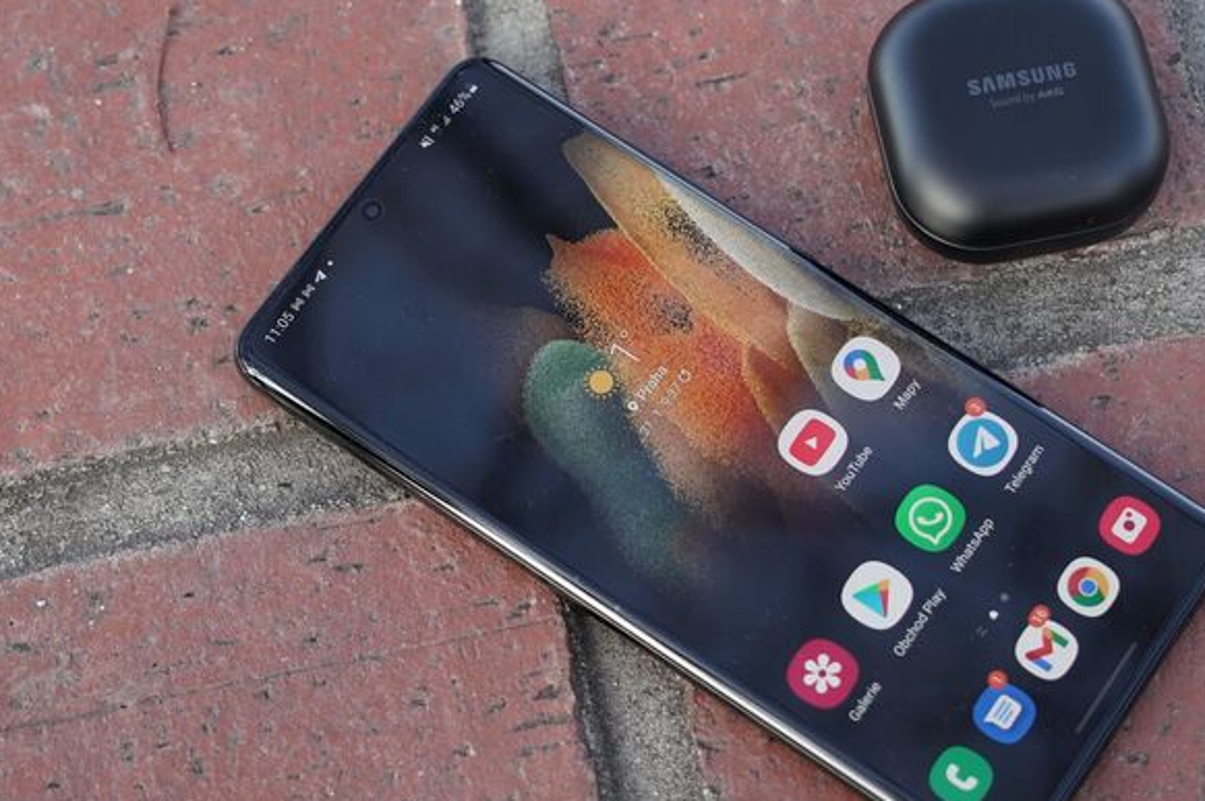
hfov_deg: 29.9
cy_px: 389
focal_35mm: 67
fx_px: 2241
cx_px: 780
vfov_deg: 20.3
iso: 200
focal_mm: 47
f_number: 4
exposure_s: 1/125
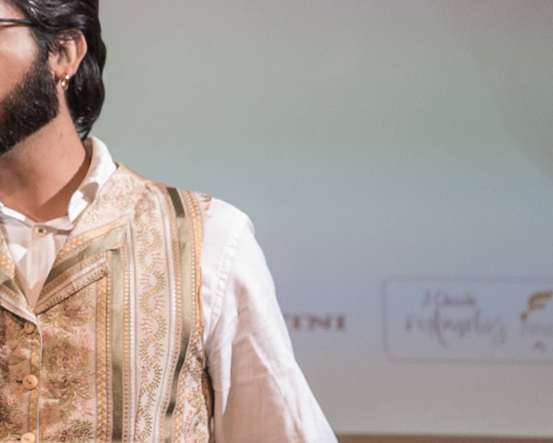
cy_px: 44
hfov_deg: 14.3
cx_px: -303
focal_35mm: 125
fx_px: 2046
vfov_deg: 12.3
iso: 1600
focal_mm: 35
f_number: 2.8
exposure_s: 1/100
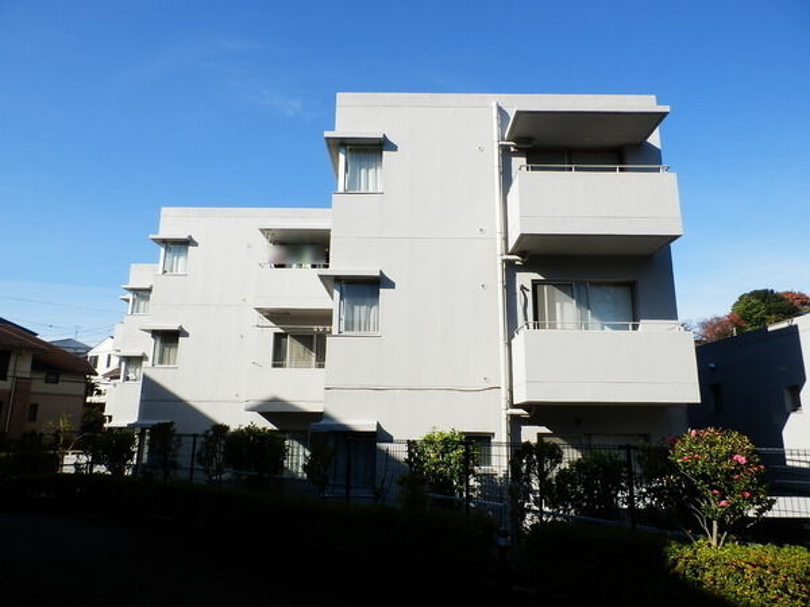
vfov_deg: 56.8
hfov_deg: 71.6
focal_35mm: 24
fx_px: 562
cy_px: 304
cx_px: 405
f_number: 7.9
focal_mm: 4.2
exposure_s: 1/160
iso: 80
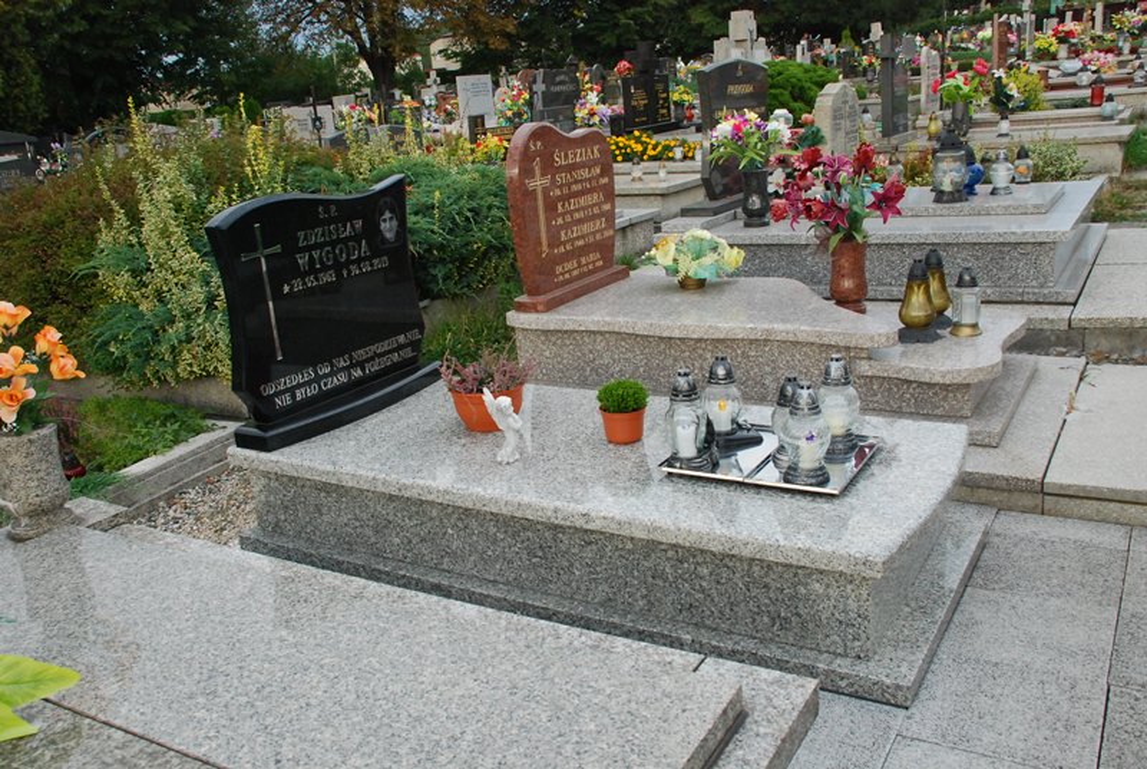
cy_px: 384
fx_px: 1053
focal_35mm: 33
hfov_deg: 57.2
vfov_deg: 40.1
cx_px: 574
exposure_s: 1/200
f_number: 8
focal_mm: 22
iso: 800
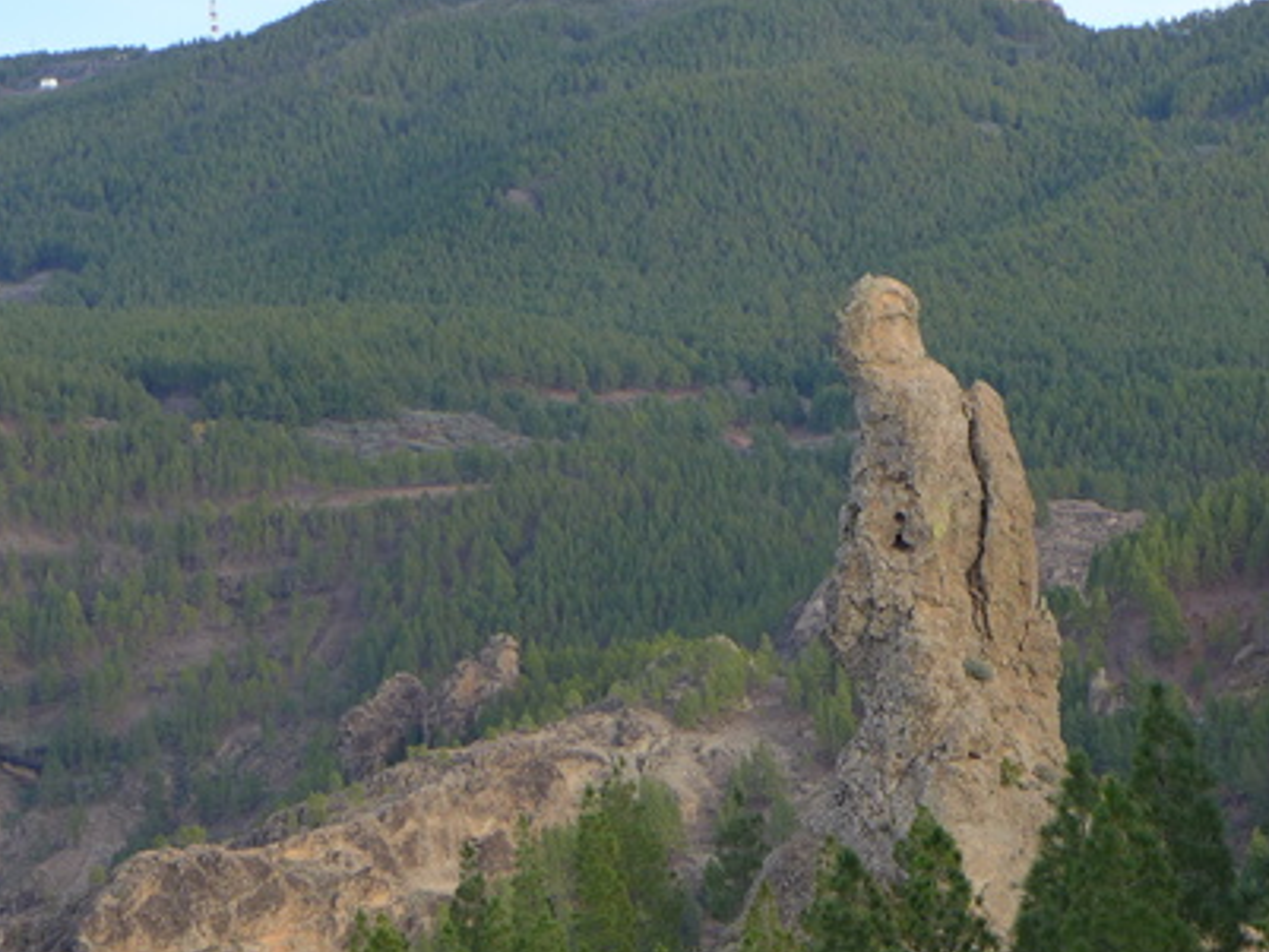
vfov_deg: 10.8
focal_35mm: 138
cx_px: 837
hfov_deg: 14.3
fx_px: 5061
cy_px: 465
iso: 80
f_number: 2.8
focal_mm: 15.7
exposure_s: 1/320
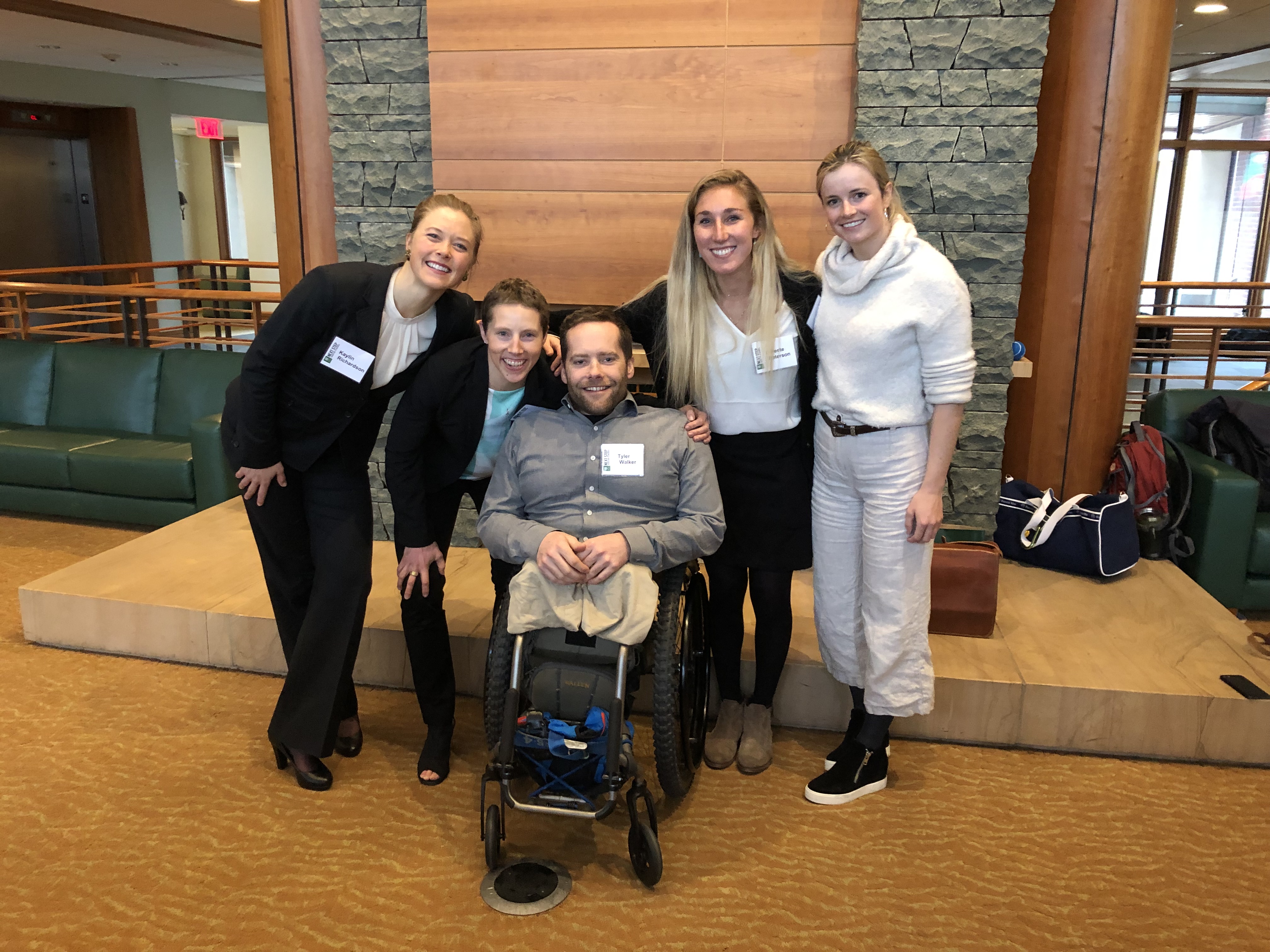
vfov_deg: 49.7
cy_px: 476
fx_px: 1027
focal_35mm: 28
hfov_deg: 63.4
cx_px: 635
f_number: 1.8
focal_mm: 4
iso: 100
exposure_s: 1/11
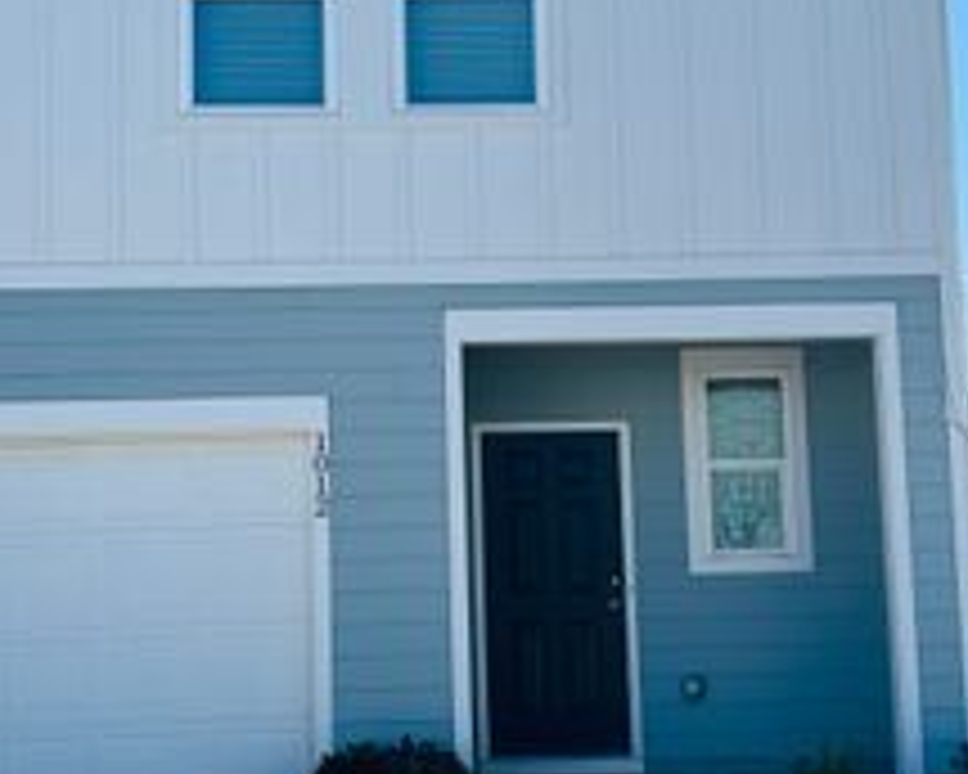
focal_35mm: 59
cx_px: 437
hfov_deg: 31.9
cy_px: 389
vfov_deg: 25.8
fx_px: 1690
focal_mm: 5.1
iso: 50
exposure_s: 1/3413
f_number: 1.6
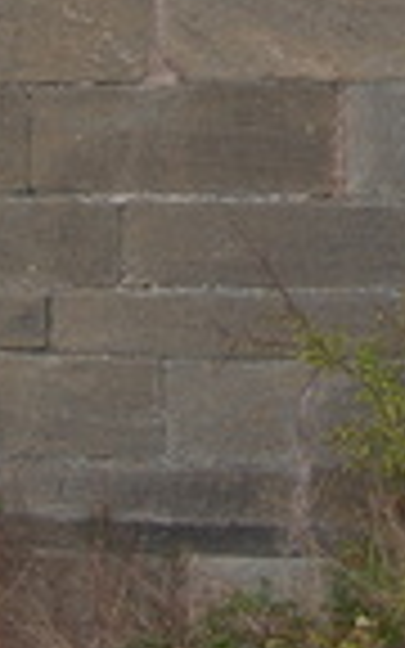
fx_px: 2137
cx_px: 425
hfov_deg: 10.7
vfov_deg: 16.0
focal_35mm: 121
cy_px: -274
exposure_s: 1/500
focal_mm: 18
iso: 220
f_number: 5.6
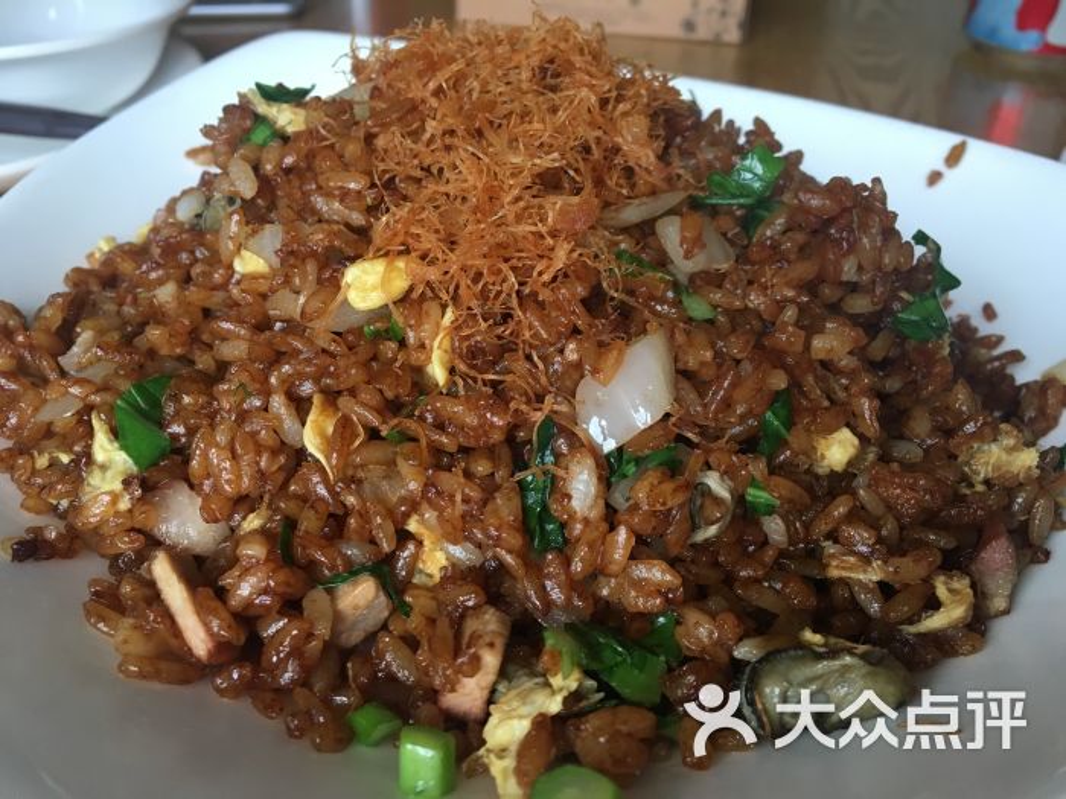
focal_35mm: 29
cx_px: 533
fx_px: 893
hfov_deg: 61.7
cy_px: 400
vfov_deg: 48.2
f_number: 2.2
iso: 50
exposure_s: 1/33
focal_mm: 4.15
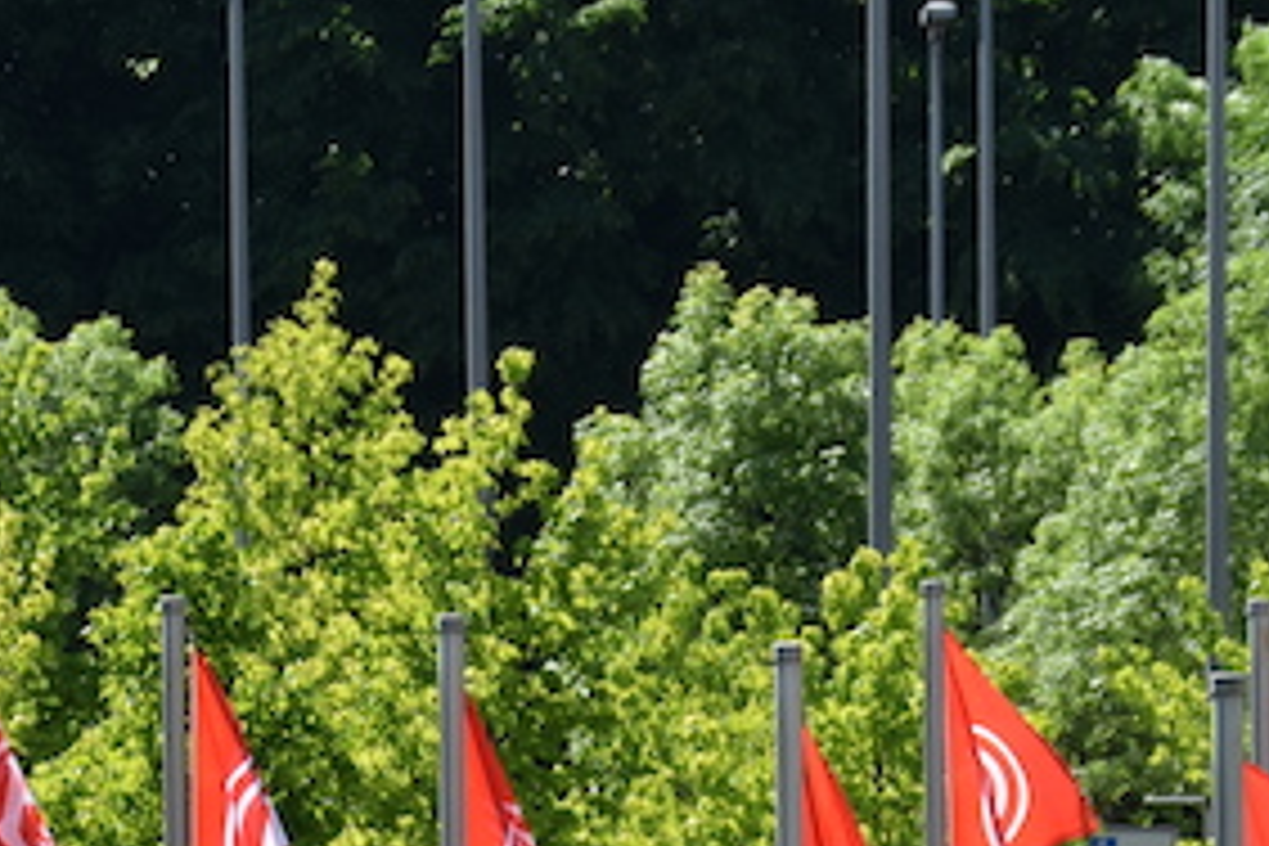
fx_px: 18787
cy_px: 1127
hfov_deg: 3.9
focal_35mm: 533
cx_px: 1143
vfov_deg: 2.6
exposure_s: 1/500
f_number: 8
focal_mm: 98
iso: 220
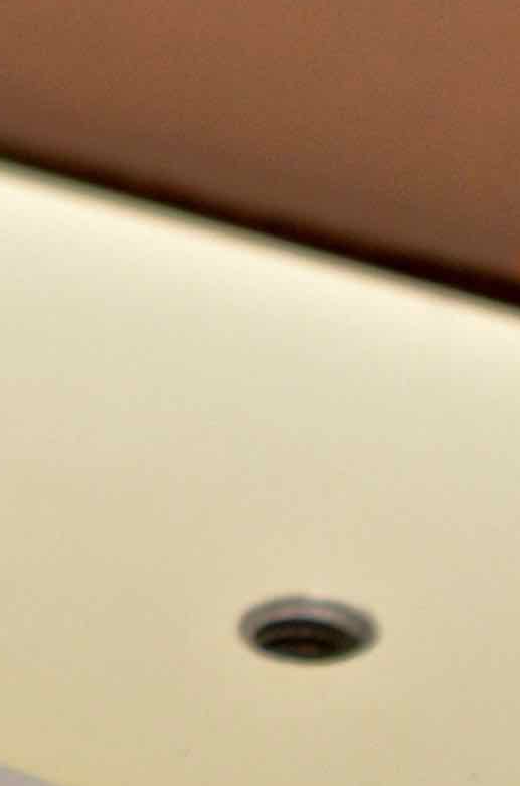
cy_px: -105
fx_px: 5769
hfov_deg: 5.0
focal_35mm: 265
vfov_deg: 7.7
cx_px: -925
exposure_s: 1/60
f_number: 6.3
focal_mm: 28
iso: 500
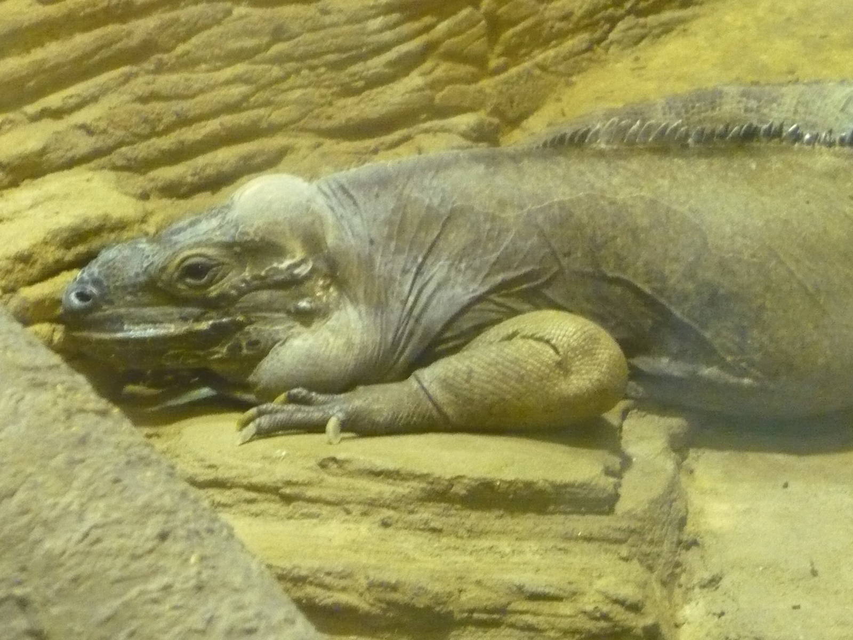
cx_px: 426
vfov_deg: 9.3
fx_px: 3943
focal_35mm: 160
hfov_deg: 12.3
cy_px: 320
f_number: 5.1
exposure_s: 1/10
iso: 800
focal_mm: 16.5
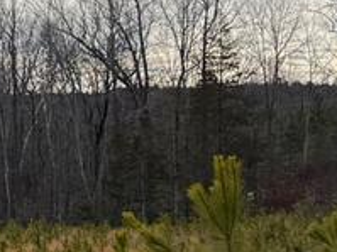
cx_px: -569
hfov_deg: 9.6
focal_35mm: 174
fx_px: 1693
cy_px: 196
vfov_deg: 8.5
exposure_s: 1/6173
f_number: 1.78
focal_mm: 6.76
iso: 80
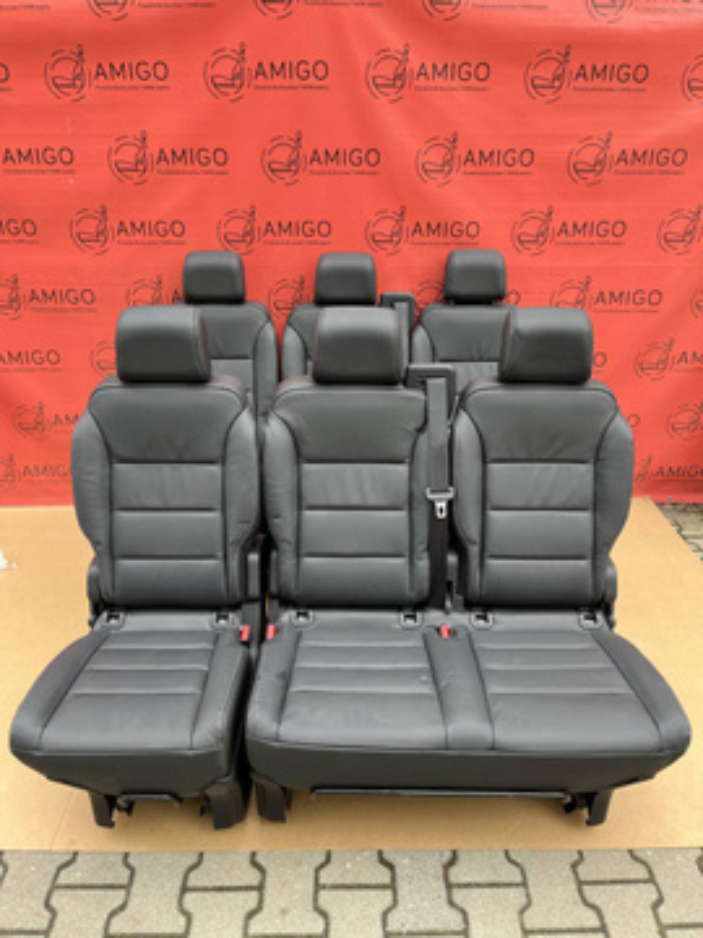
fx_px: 704
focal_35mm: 26
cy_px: 469
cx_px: 352
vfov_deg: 67.3
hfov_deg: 53.1
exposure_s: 1/122
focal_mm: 5.1
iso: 32
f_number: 1.6
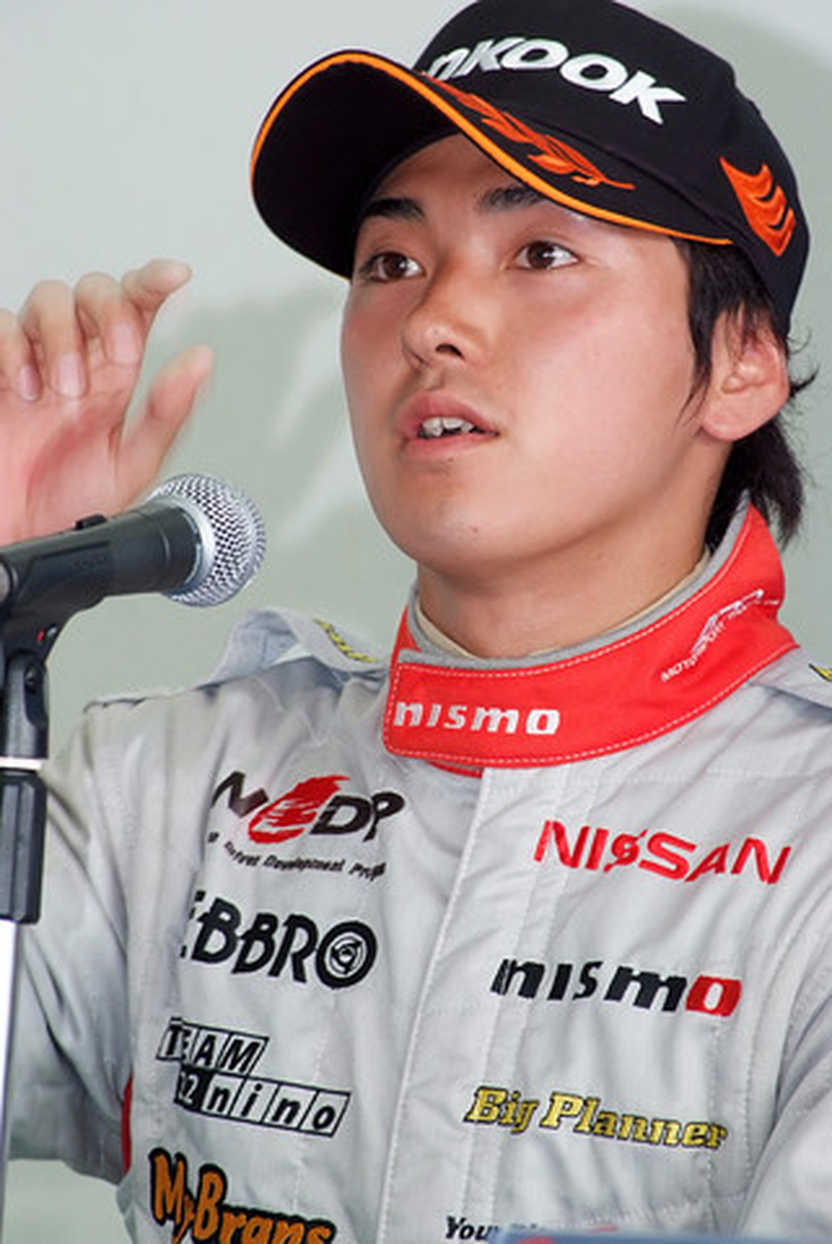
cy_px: 622
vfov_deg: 7.8
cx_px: 416
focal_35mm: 263
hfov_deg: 5.2
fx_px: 9097
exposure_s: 1/60
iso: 800
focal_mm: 175
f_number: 11
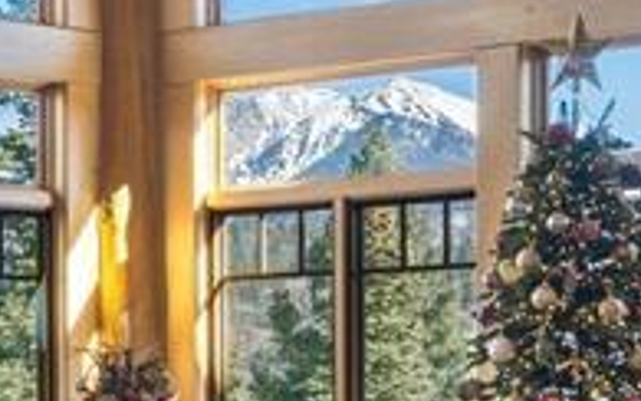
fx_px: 3093
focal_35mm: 177
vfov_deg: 7.4
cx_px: 128
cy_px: 463
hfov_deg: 11.8
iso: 400
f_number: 8
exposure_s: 1/15
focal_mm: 33
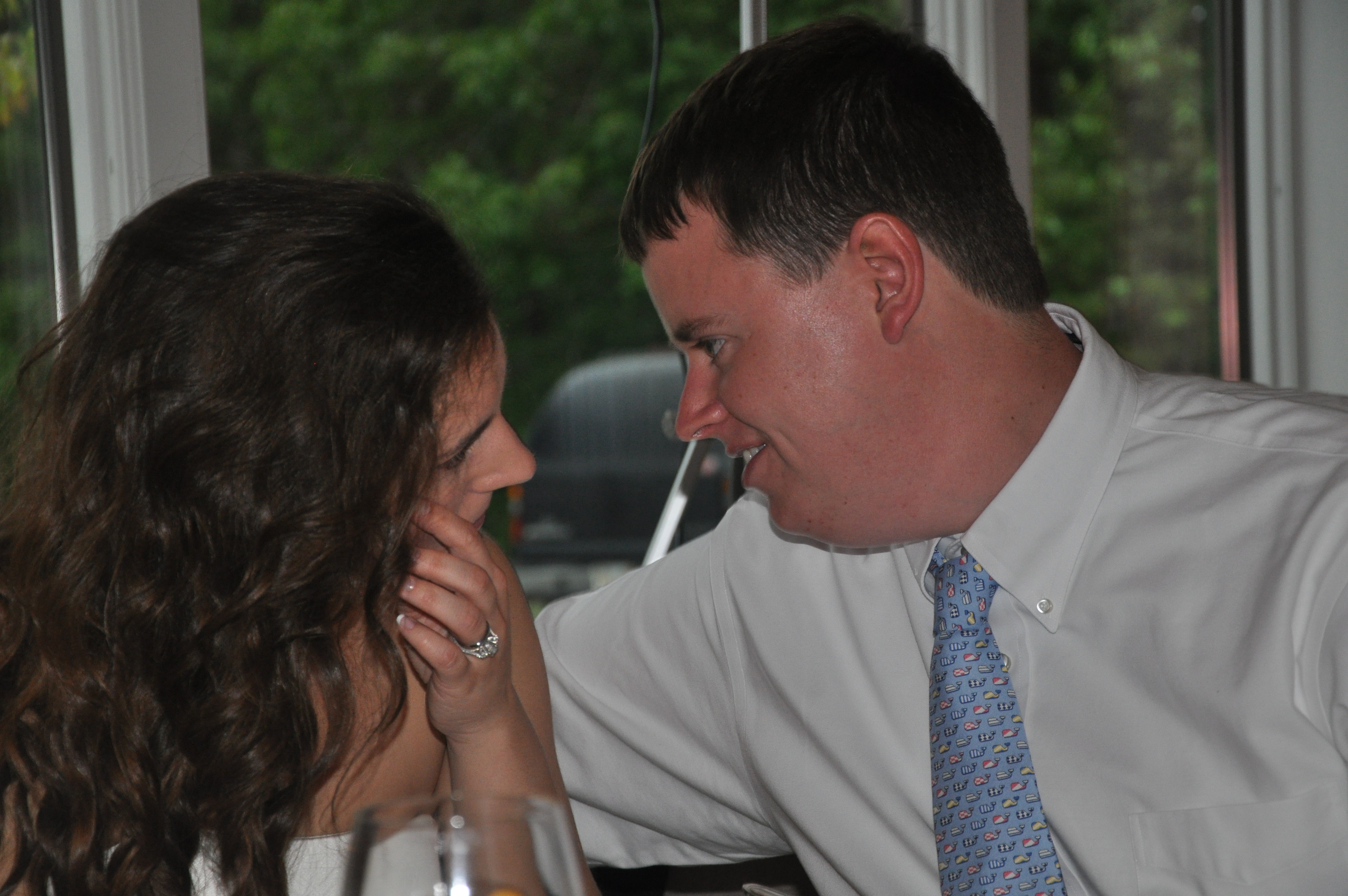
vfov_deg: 13.8
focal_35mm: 99
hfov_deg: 20.6
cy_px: 448
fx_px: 3702
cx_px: 674
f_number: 5.3
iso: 800
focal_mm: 66
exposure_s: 1/60
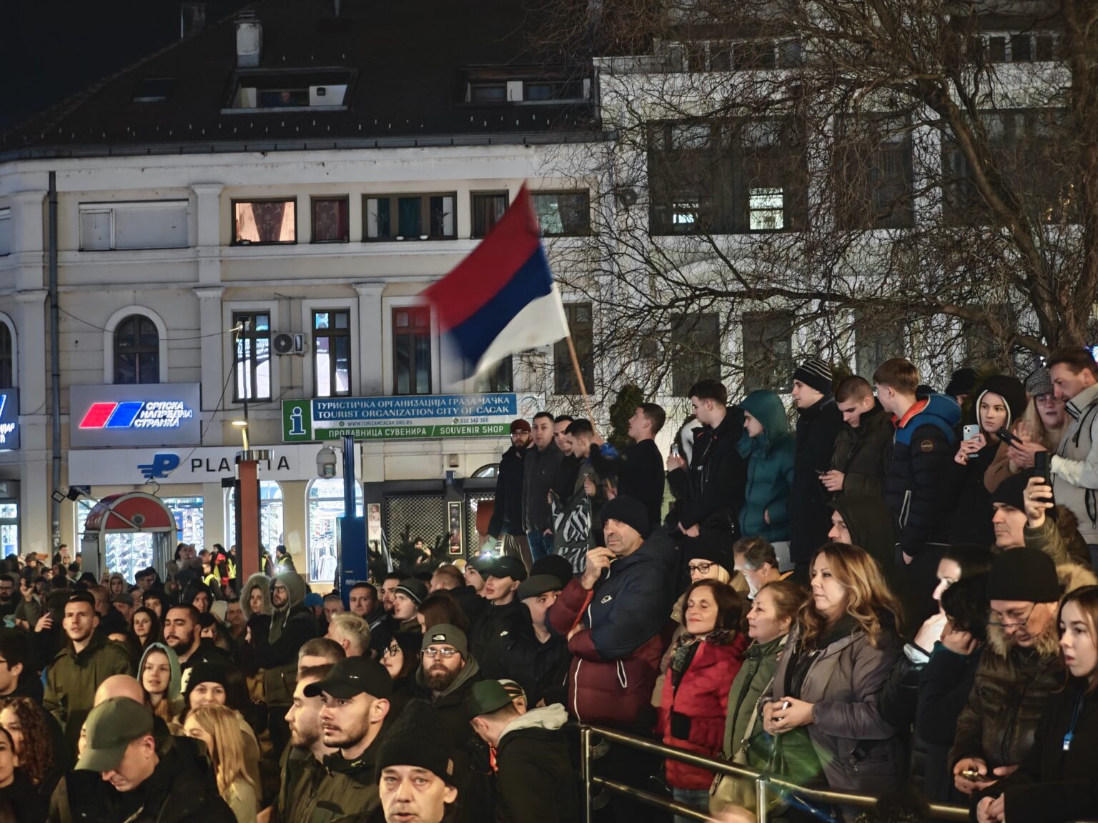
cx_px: 549
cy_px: 412
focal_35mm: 75
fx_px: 2379
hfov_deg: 26.0
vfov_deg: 19.6
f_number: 1.8
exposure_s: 1/16.7
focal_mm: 12.28
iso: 1250
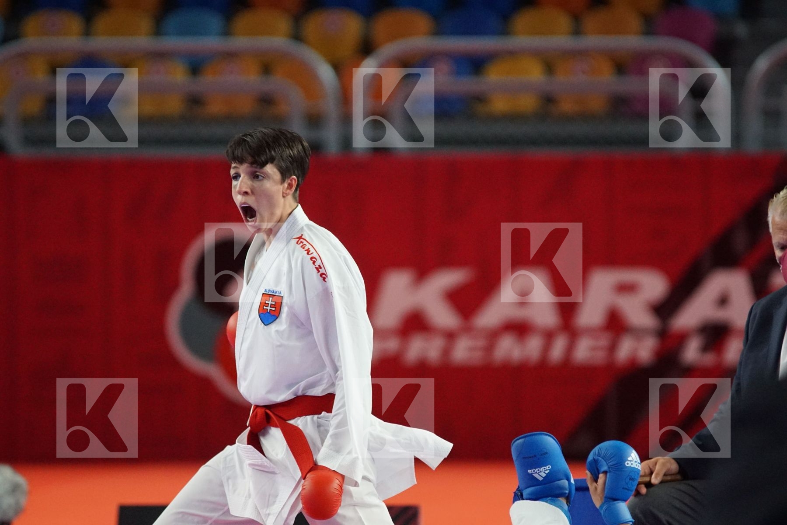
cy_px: 262
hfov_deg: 6.9
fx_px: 6558
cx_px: 394
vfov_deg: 4.6
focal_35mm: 300
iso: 3200
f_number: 2.8
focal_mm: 200
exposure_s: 1/1600
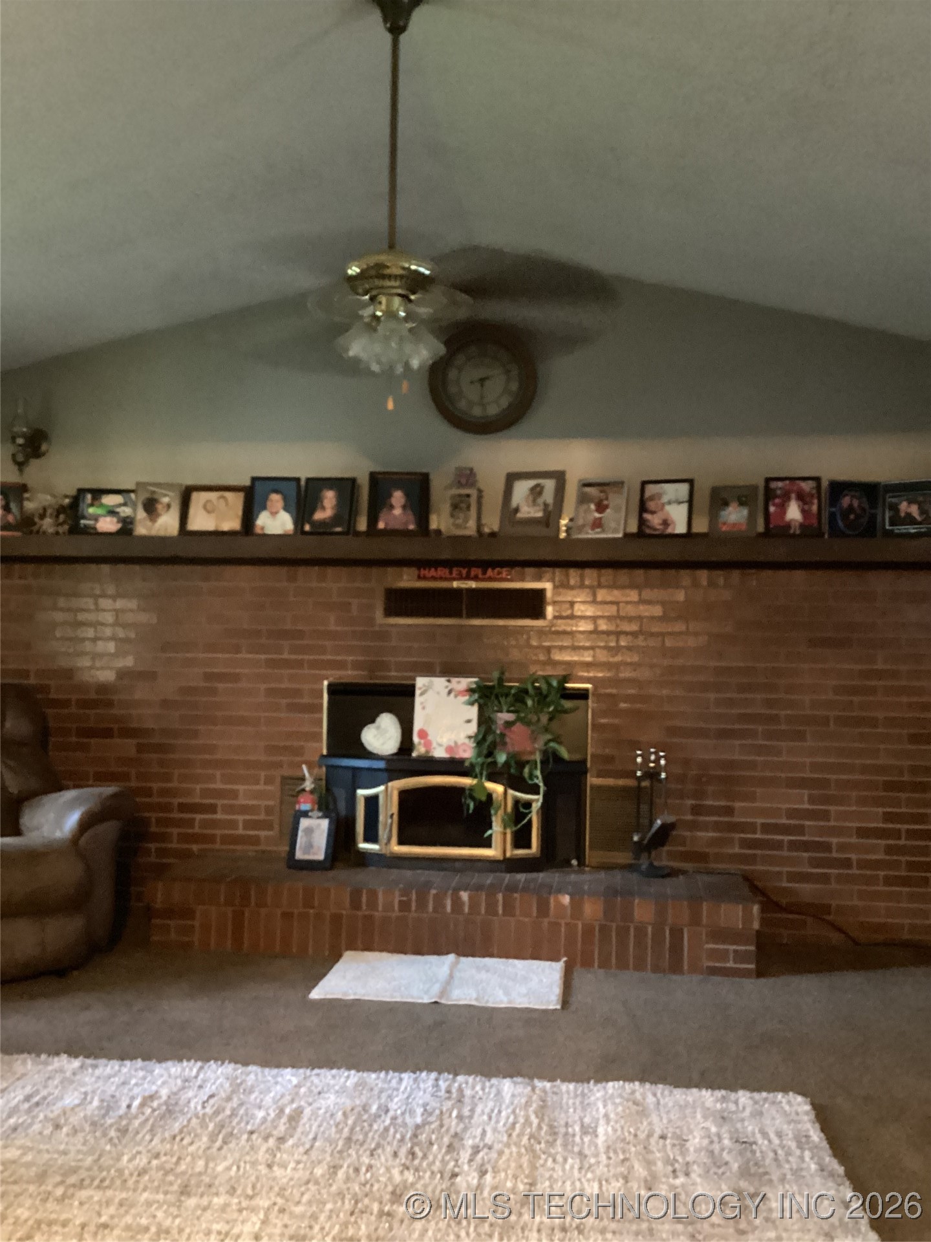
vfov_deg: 58.4
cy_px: 621
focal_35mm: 31
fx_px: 1112
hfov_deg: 45.4
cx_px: 466
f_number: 2.4
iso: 800
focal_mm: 3.3
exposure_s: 1/17
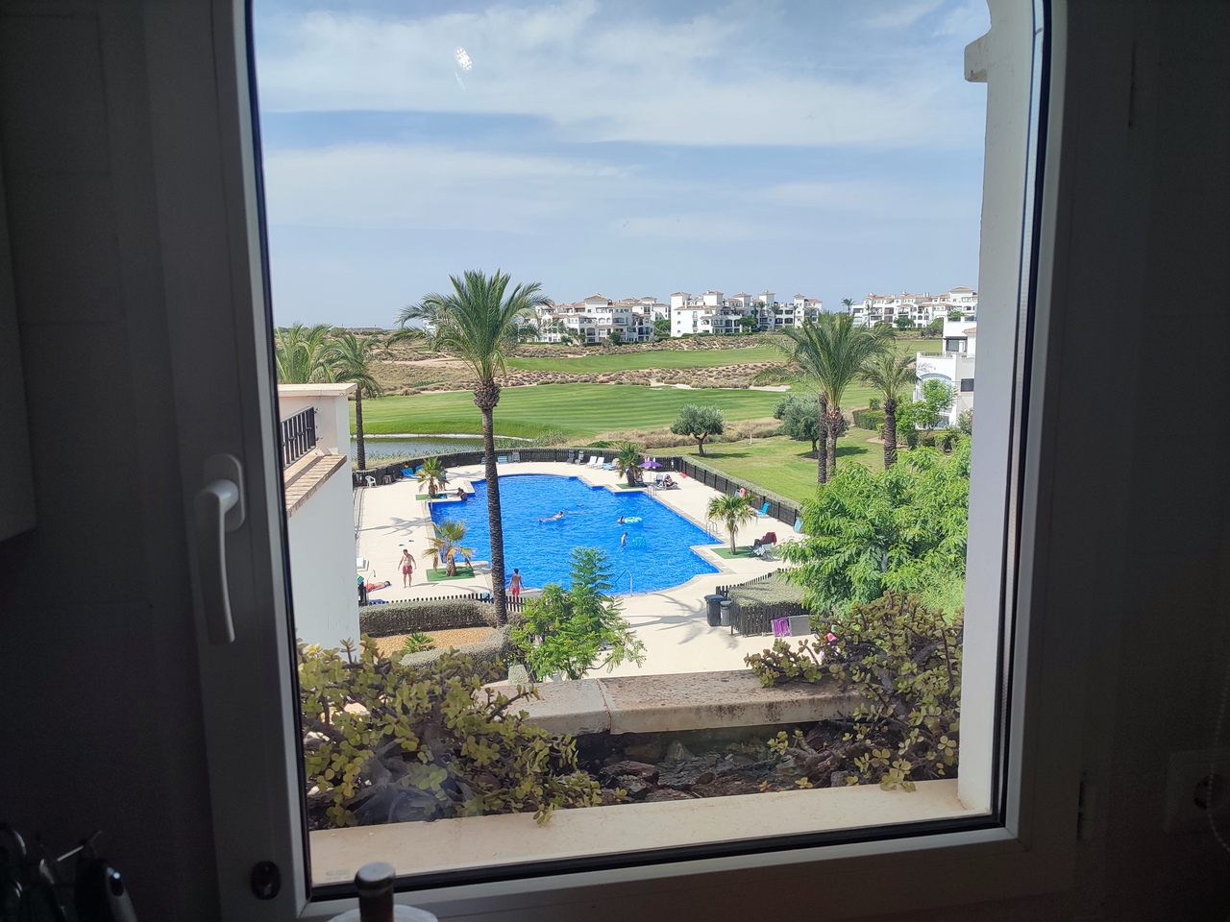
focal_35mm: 25
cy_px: 461
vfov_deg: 54.9
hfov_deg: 69.4
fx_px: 888
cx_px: 615
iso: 50
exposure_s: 1/572
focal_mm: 6.04
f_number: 1.9
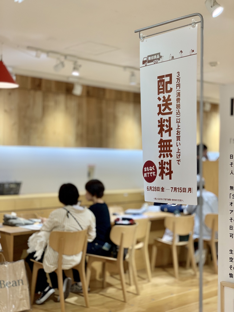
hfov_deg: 28.0
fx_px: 469
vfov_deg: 36.8
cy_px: 156
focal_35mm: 52
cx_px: 117
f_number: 2.4
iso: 64
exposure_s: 1/100
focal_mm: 6
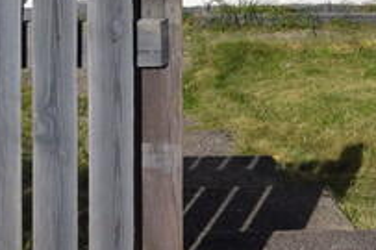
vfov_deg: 12.2
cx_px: 6
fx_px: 1028
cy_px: -253
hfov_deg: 20.1
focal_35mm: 99
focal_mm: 13
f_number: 11
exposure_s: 1/500
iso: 200
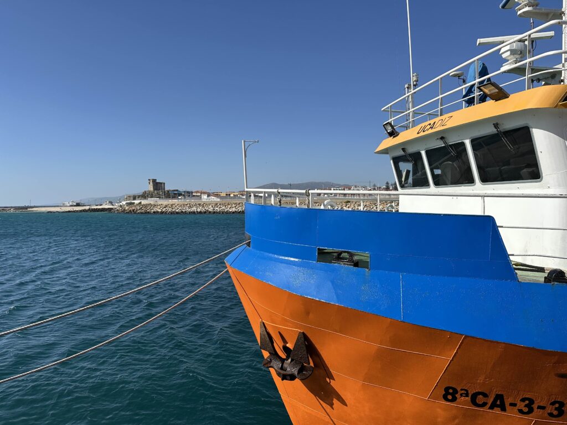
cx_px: 284
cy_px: 212
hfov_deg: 71.6
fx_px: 393
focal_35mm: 24
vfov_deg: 56.8
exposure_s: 1/6211
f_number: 1.78
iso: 80
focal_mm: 6.86
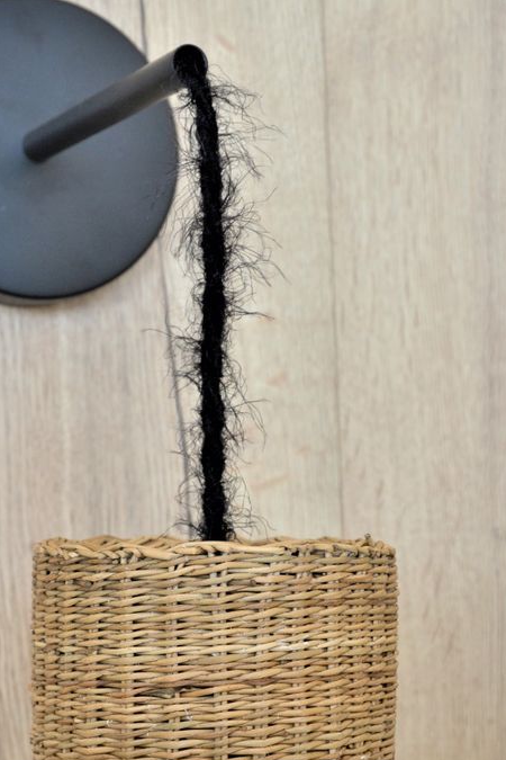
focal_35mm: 72
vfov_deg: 27.8
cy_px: 535
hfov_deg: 18.9
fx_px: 1518
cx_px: 202
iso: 280
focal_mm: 30
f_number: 5.6
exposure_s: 1/125
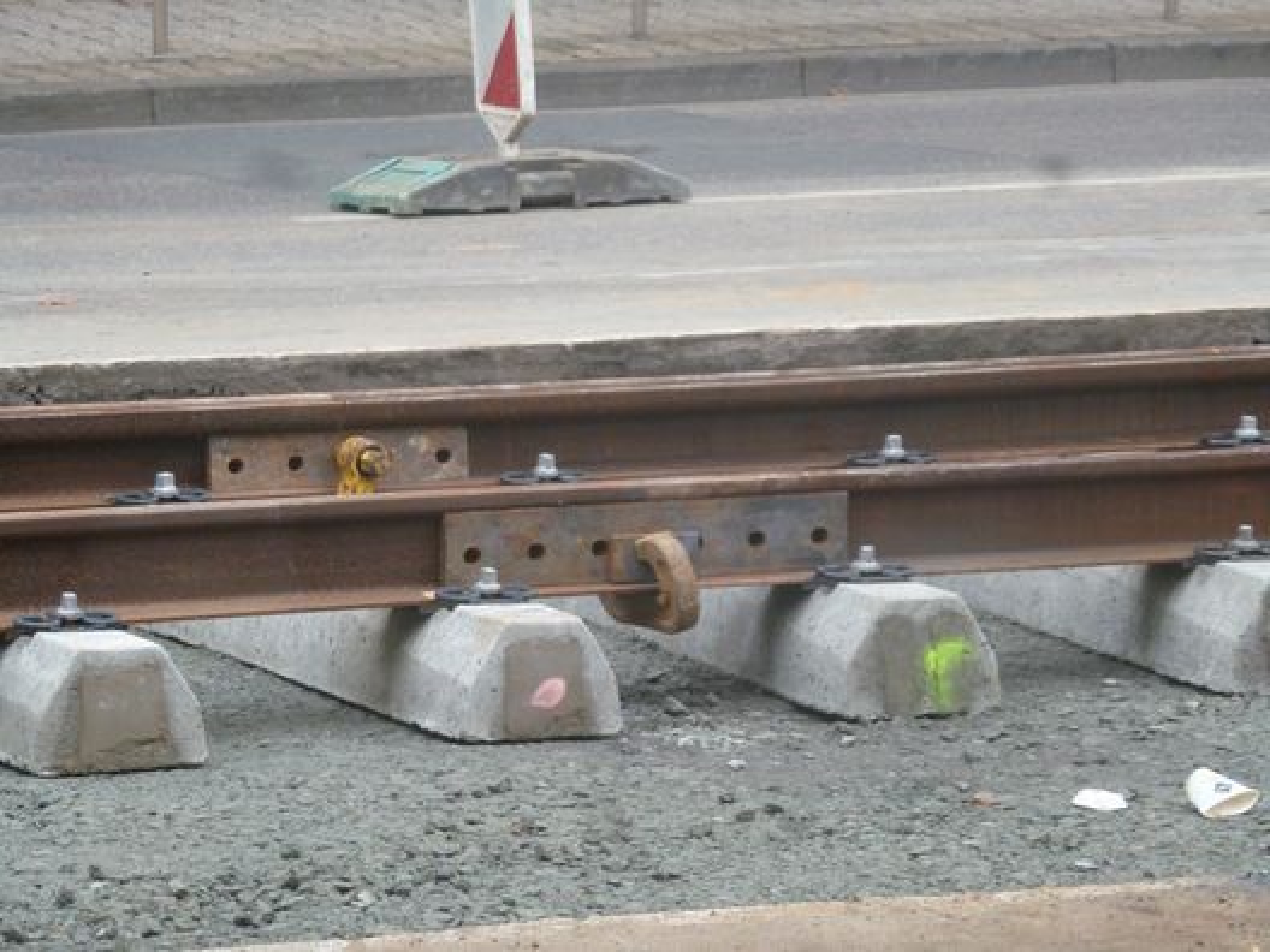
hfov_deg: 8.5
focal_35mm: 232
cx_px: 635
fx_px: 8512
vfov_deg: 6.4
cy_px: 476
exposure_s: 1/100
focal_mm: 41.5
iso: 320
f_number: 5.6
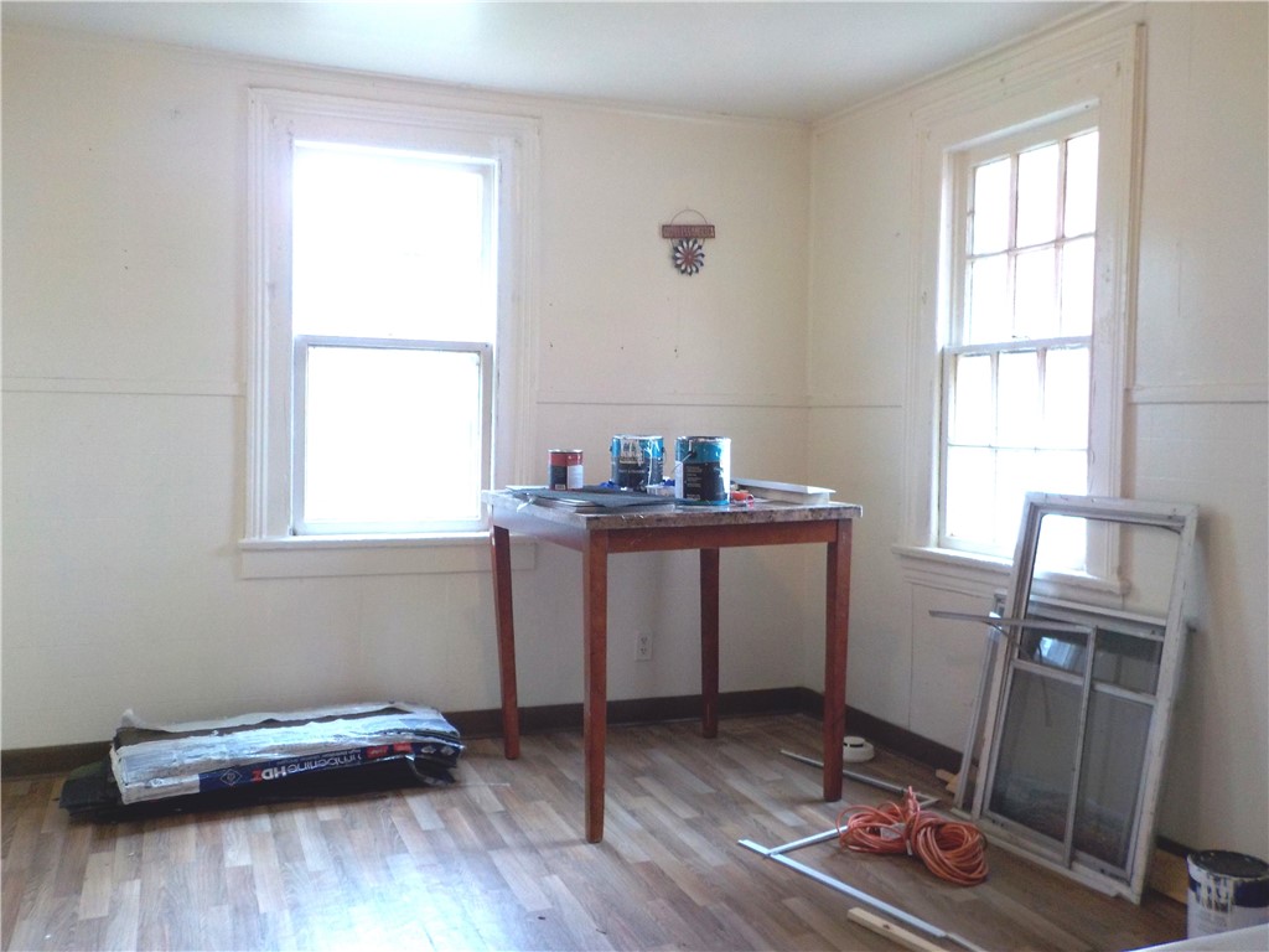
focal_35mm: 30
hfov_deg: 60.0
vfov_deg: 46.8
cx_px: 634
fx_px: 1100
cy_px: 476
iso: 180
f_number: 3.3
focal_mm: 4.1
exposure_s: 1/30
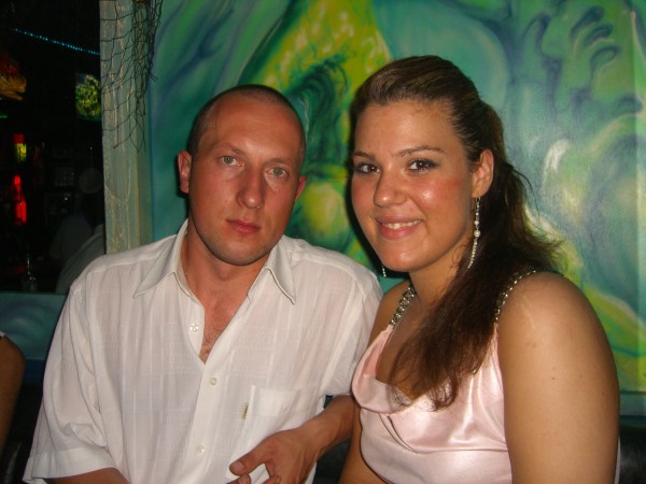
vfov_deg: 37.7
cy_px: 242
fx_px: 709
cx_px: 323
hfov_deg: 49.0
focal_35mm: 38
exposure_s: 1/60
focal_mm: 7.9
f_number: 2.8
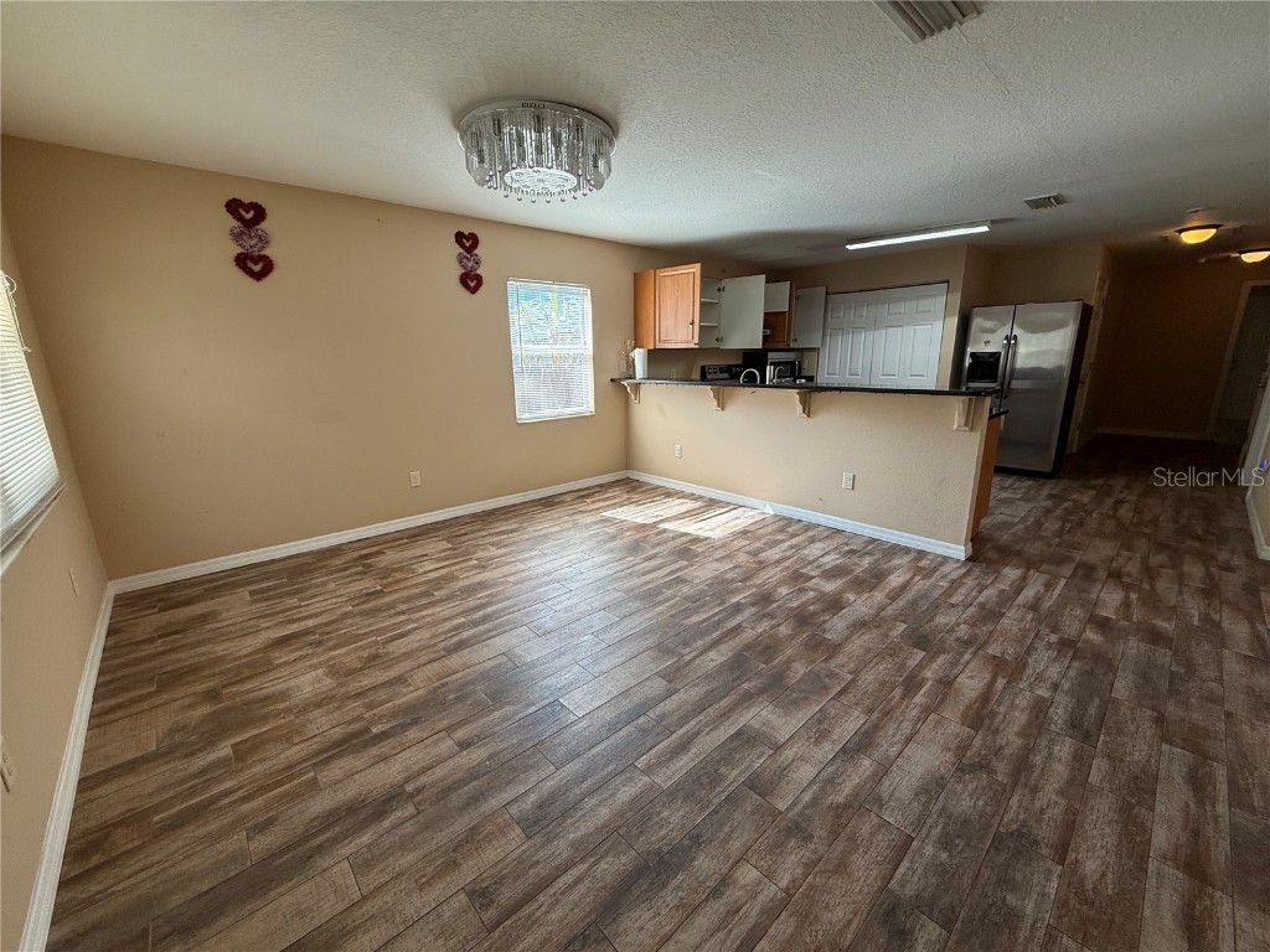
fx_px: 514
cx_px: 635
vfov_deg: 85.7
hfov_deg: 102.1
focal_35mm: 14
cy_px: 476
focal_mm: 2.22
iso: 125
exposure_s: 1/120
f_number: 2.2
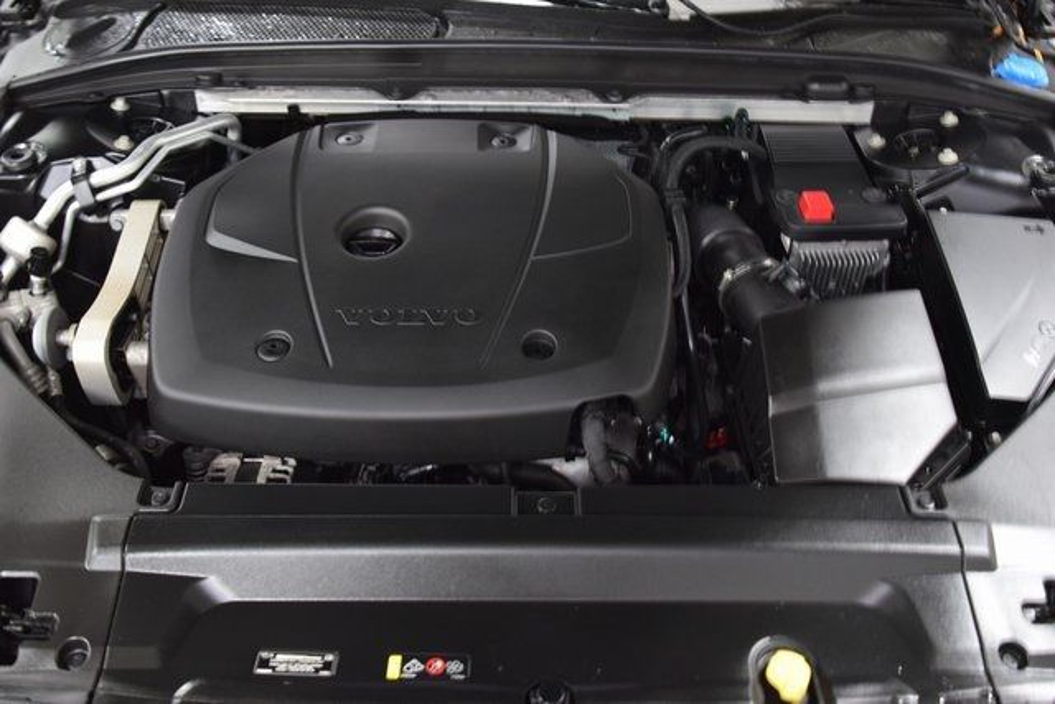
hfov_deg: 53.1
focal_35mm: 36
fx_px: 1055
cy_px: 352
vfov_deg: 36.9
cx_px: 528
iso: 1600
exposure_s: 1/15
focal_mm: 24
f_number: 5
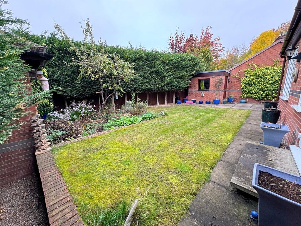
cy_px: 113
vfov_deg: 85.7
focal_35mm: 14
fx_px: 122
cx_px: 150
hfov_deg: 102.1
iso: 100
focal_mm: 2.22
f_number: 2.2
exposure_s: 1/99
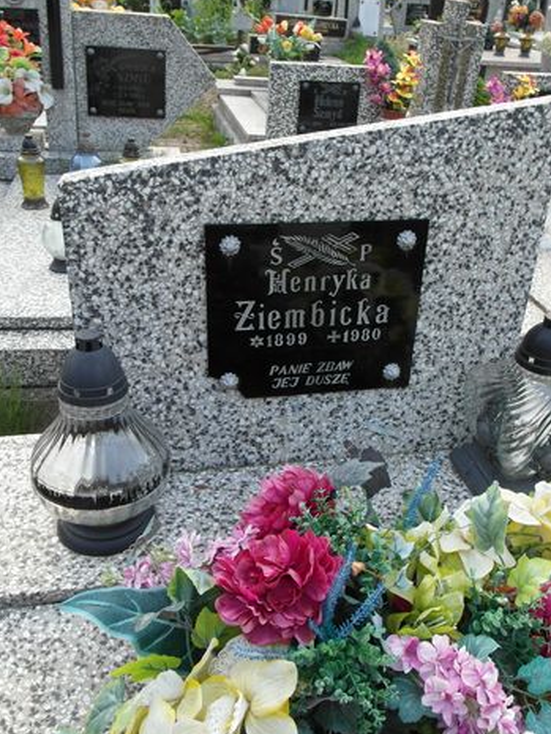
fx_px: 700
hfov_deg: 42.9
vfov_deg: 55.3
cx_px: 302
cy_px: 360
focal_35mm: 33
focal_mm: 5.2
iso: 100
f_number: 3.4
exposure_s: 1/90
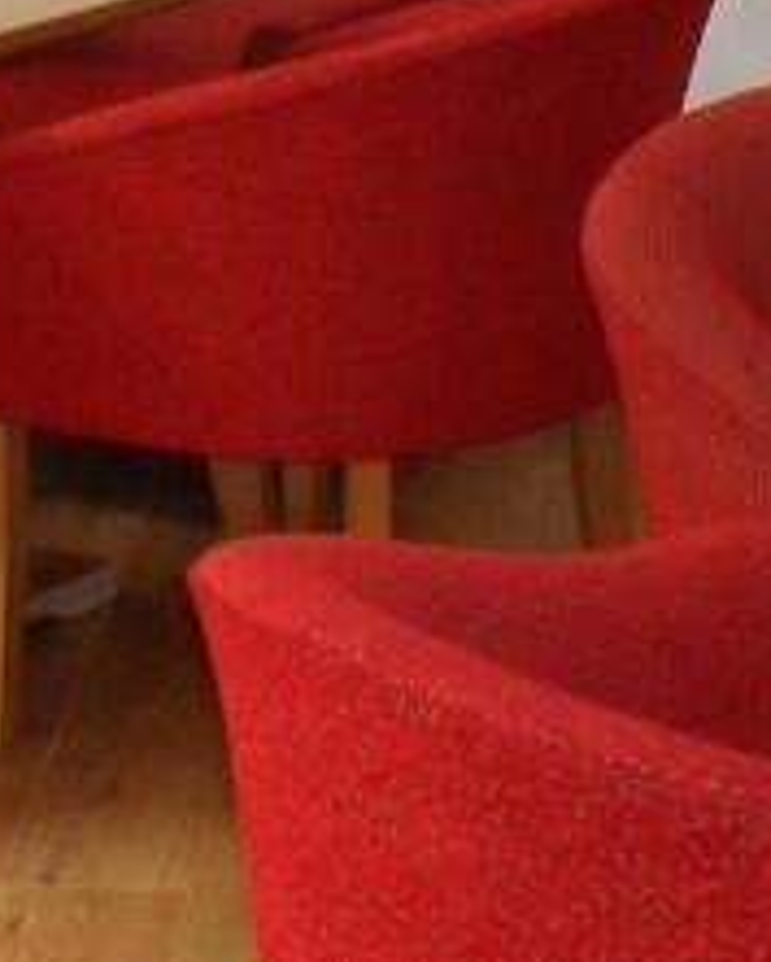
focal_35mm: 158
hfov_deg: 9.7
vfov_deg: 12.2
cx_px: 710
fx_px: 4504
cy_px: 400
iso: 200
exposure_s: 1/45
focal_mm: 6.3
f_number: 3.2
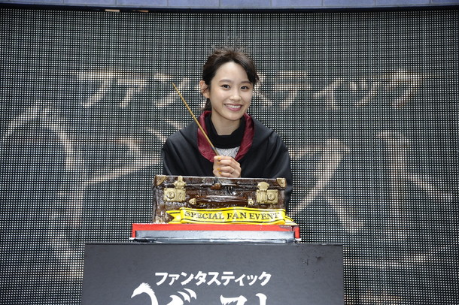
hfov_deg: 20.8
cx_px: 230
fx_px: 1249
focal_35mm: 98
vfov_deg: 13.9
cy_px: 152
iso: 1000
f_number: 6.3
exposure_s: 1/125
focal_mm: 98
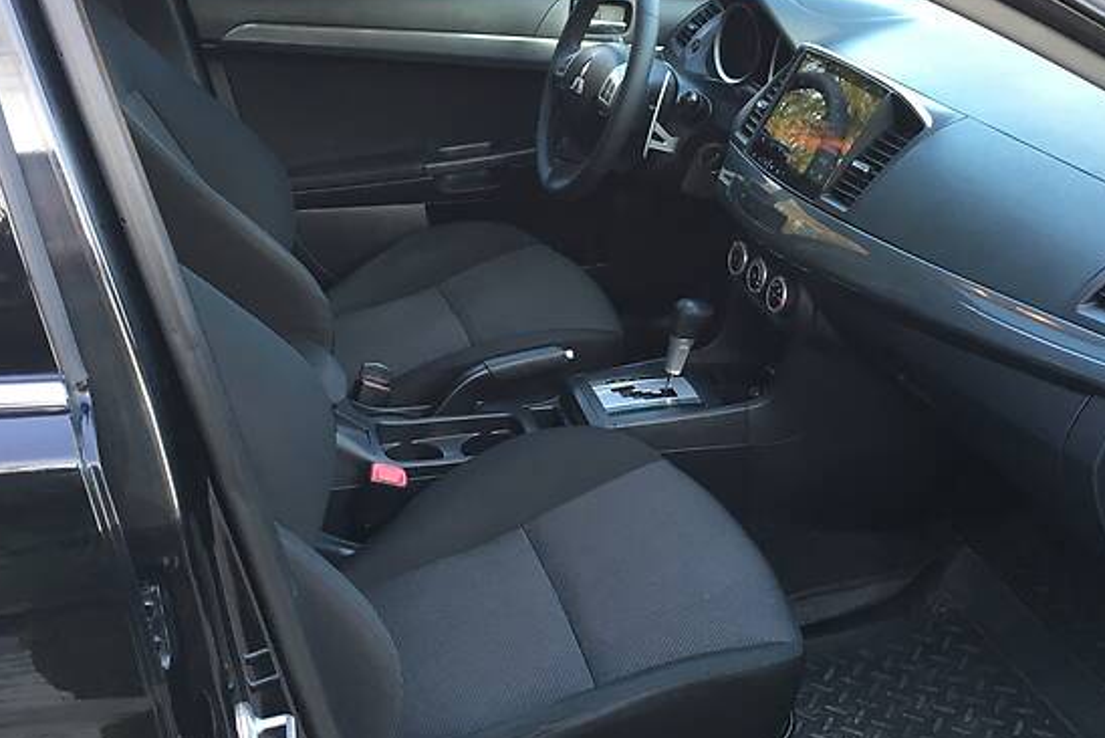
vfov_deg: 30.5
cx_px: 613
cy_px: 355
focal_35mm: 44
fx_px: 1351
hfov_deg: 44.4
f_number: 2.2
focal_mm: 4.2
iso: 64
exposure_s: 1/33
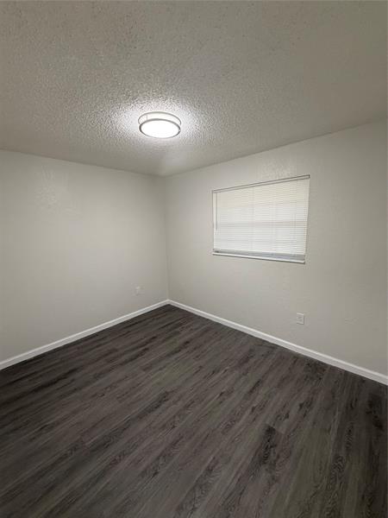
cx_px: 194
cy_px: 259
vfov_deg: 102.1
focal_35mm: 14
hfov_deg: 85.7
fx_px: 209
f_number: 2.2
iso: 250
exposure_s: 1/60
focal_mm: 2.22
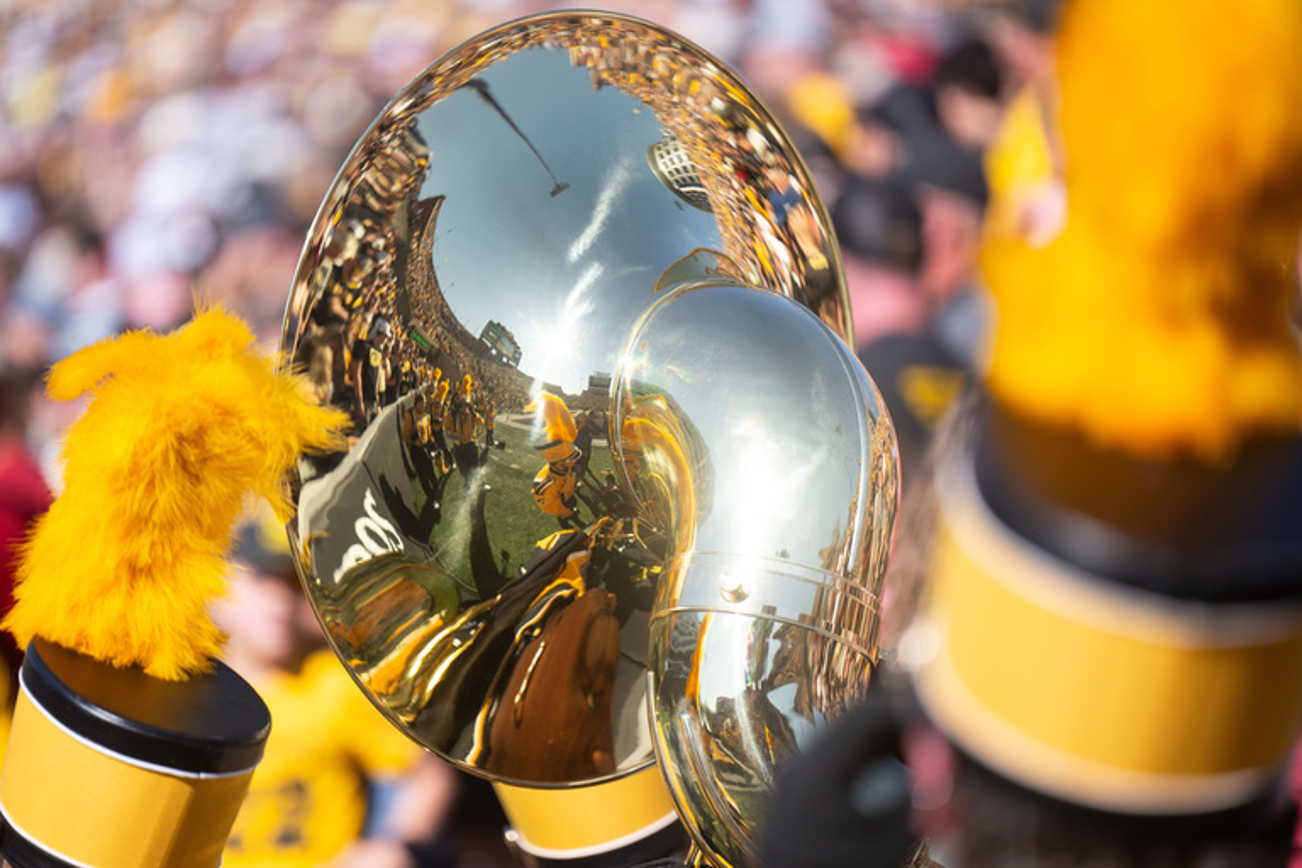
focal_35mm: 200
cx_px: 651
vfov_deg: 6.9
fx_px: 7233
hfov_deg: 10.3
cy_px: 434
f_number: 2.8
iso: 250
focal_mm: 200
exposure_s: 1/3200
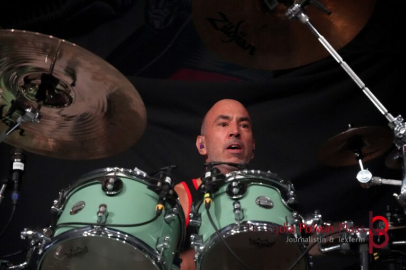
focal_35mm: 141
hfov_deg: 14.6
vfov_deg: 9.7
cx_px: 203
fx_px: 1590
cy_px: 135
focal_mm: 94
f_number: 5.6
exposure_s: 1/15
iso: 6400
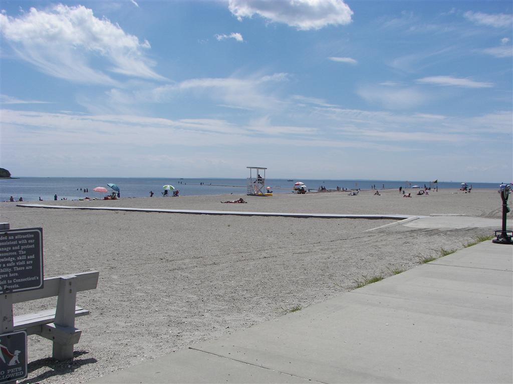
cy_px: 192
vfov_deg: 39.7
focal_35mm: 36
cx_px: 256
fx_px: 534
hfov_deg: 51.4
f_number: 5.6
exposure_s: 1/800
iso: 64
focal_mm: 6
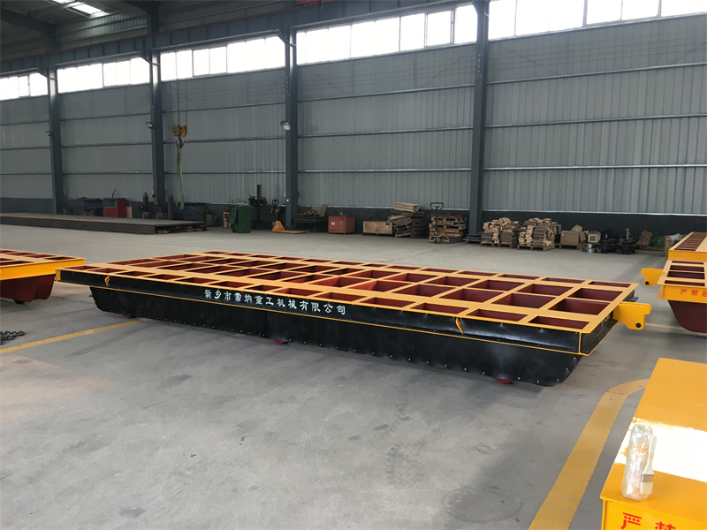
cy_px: 265
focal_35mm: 29
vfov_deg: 48.2
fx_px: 592
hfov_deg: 61.7
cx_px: 354
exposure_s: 1/33
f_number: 2.2
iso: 32
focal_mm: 4.15
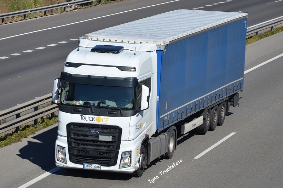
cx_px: 142
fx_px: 1236
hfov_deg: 13.1
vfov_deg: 8.7
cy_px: 94
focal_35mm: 158
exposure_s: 1/800
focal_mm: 105
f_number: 5.6
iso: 100
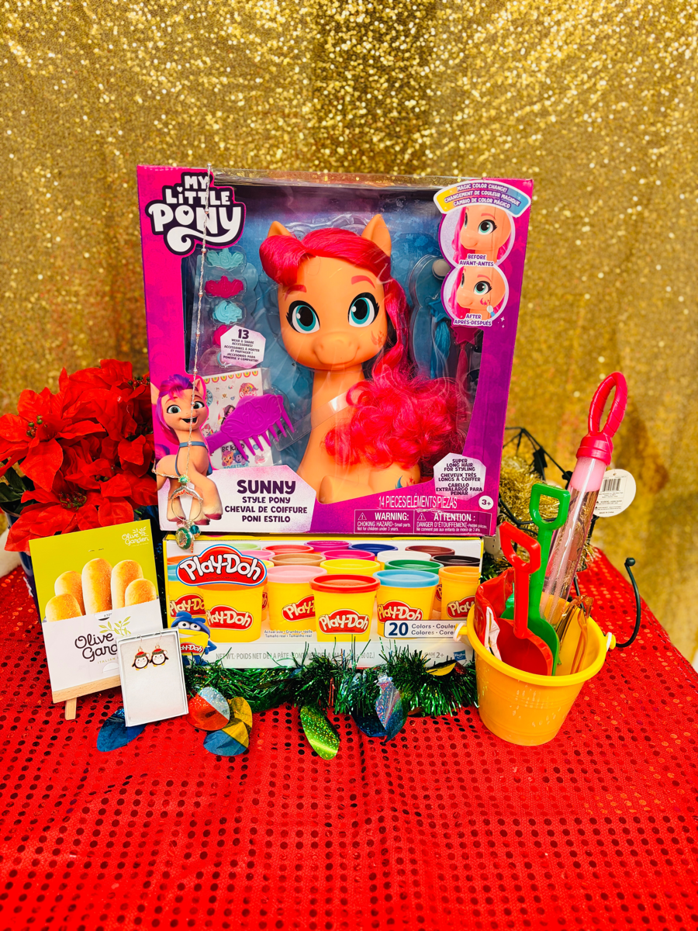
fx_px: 699
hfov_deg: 53.1
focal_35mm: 26
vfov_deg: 67.3
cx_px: 349
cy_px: 466
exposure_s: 1/60
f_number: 1.6
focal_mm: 5.96
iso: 100
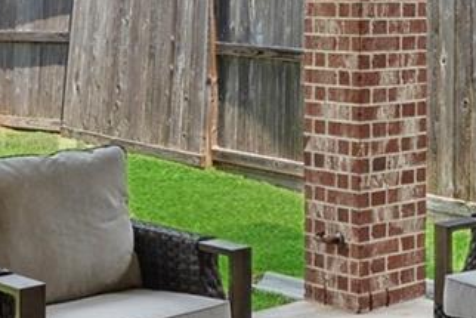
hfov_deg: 21.6
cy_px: -35
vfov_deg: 15.0
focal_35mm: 89
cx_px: 531
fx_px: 1177
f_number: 8
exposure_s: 1/160
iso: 100
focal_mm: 14
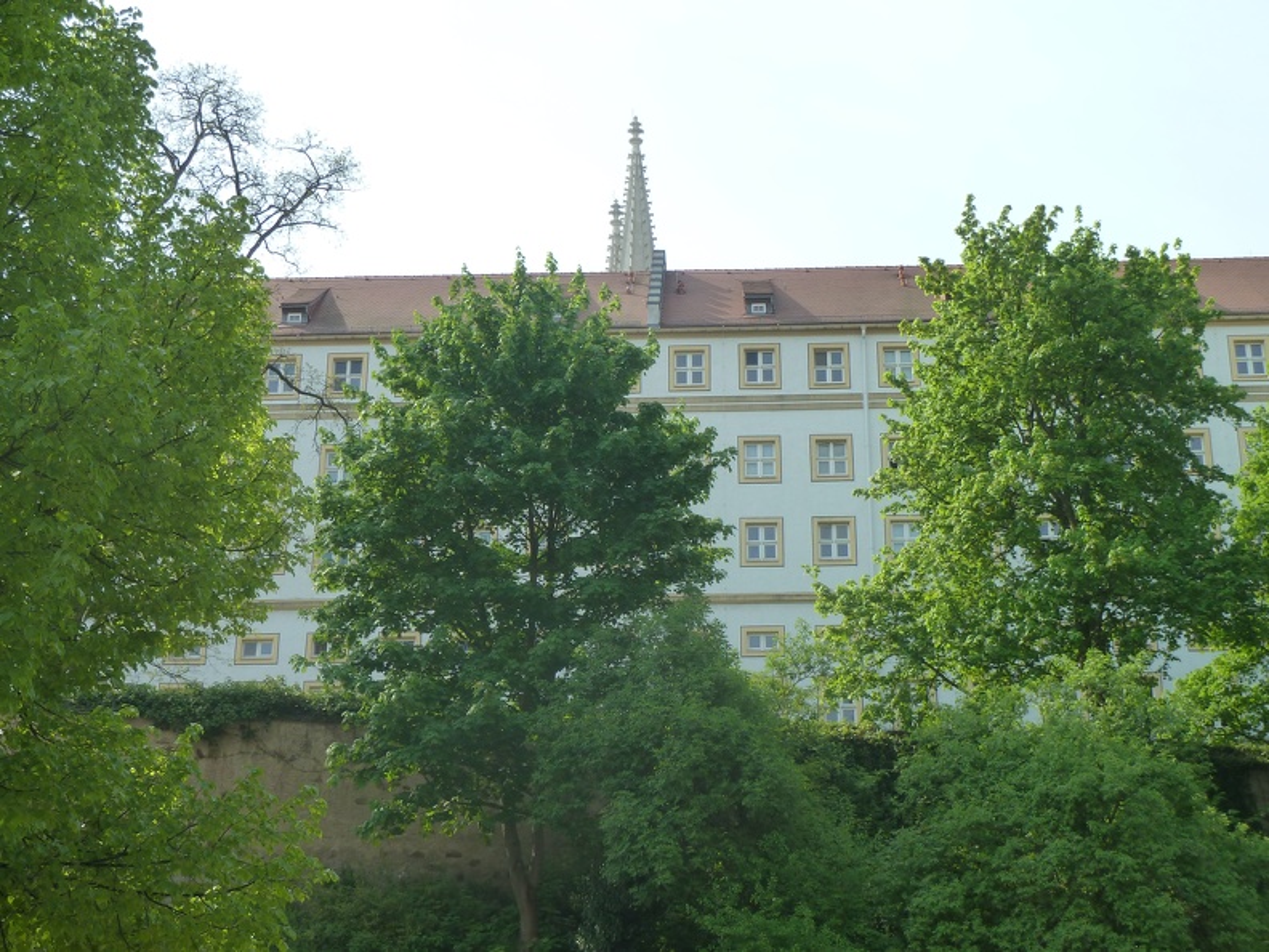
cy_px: 476
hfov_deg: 36.8
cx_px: 634
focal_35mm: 52
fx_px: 1906
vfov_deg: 28.0
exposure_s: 1/400
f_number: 3.8
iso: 125
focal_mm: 8.5
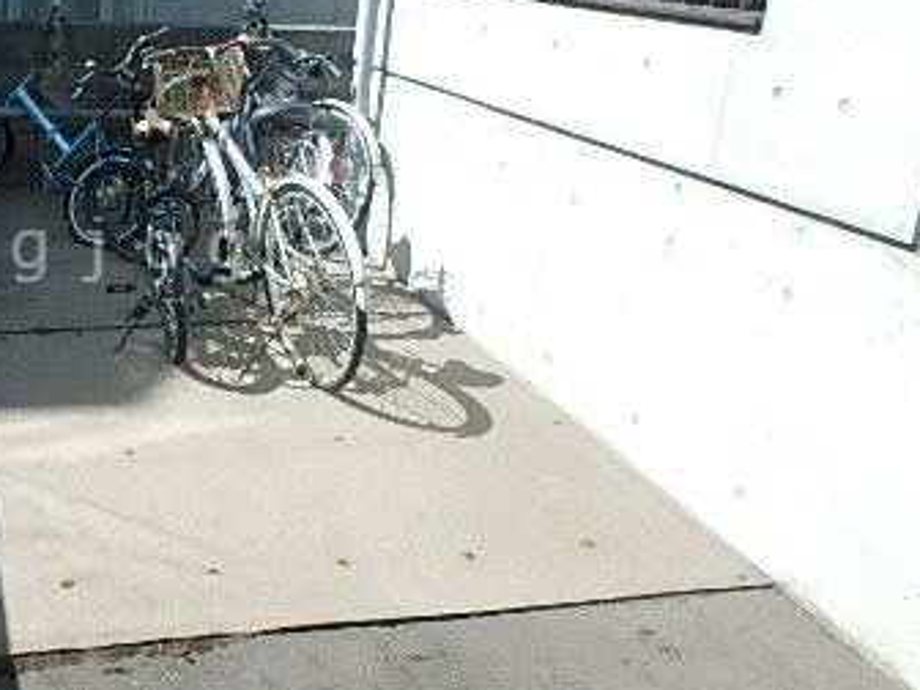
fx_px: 1063
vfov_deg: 35.7
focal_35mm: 40
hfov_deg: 42.4
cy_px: 249
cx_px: 71
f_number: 3.5
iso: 125
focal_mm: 3.7
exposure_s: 1/640
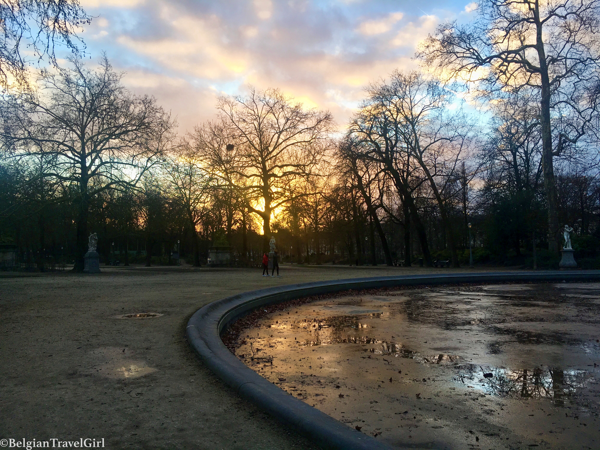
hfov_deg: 61.7
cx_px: 300
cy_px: 225
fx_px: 503
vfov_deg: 48.2
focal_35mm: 29
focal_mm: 4.15
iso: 25
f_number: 2.2
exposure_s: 1/166
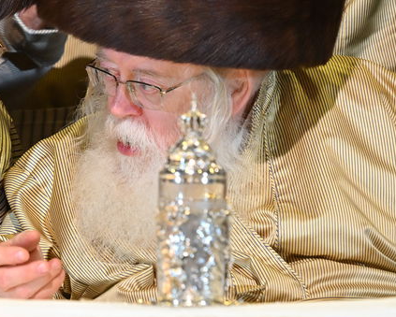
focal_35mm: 450
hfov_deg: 4.3
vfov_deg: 3.4
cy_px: 55
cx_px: 7
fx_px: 5278
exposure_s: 1/200
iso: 1250
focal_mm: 145
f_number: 5
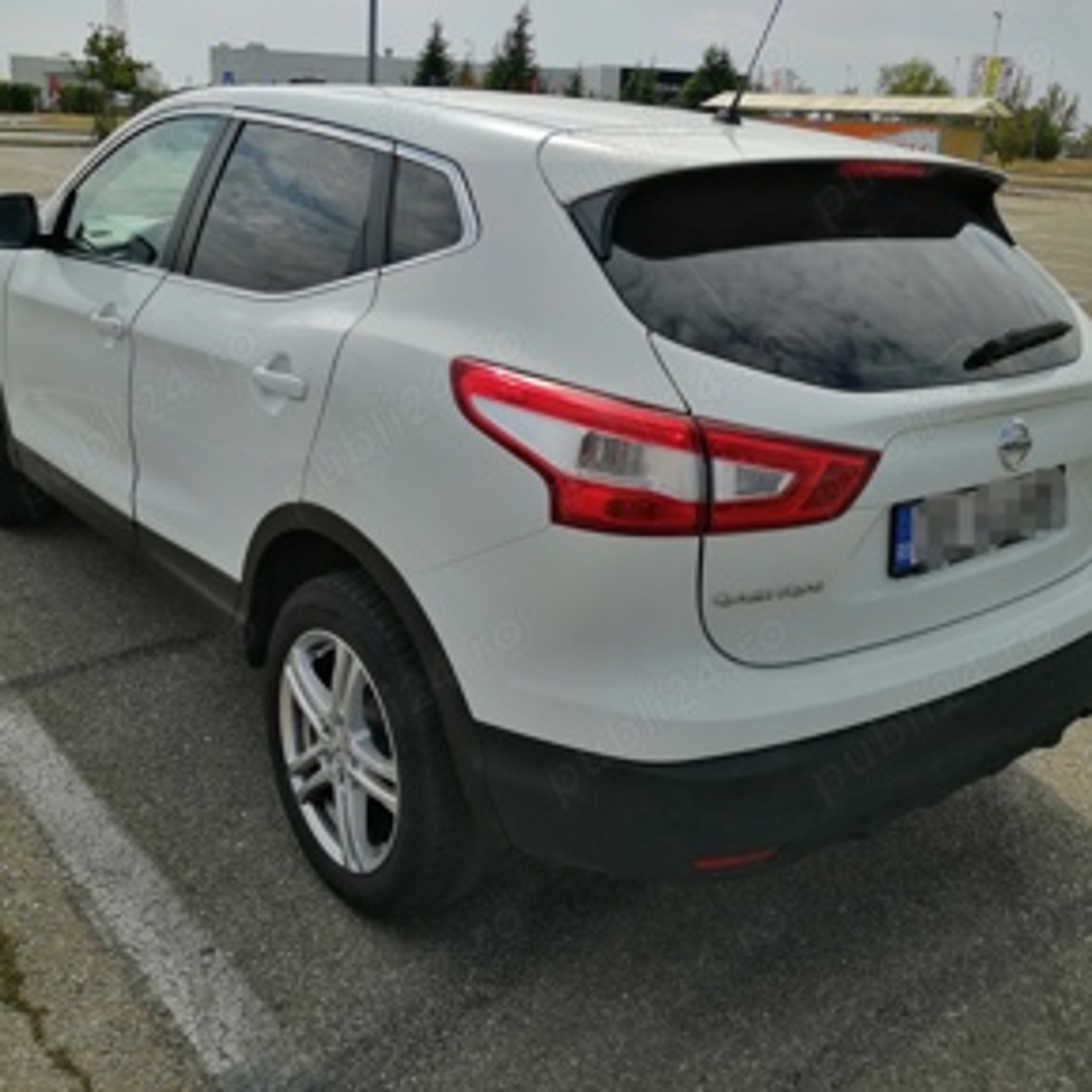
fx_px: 1178
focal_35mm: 33
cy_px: 480
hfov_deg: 49.7
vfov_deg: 49.6
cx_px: 533
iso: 50
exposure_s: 1/3636
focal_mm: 3.95
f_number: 1.8
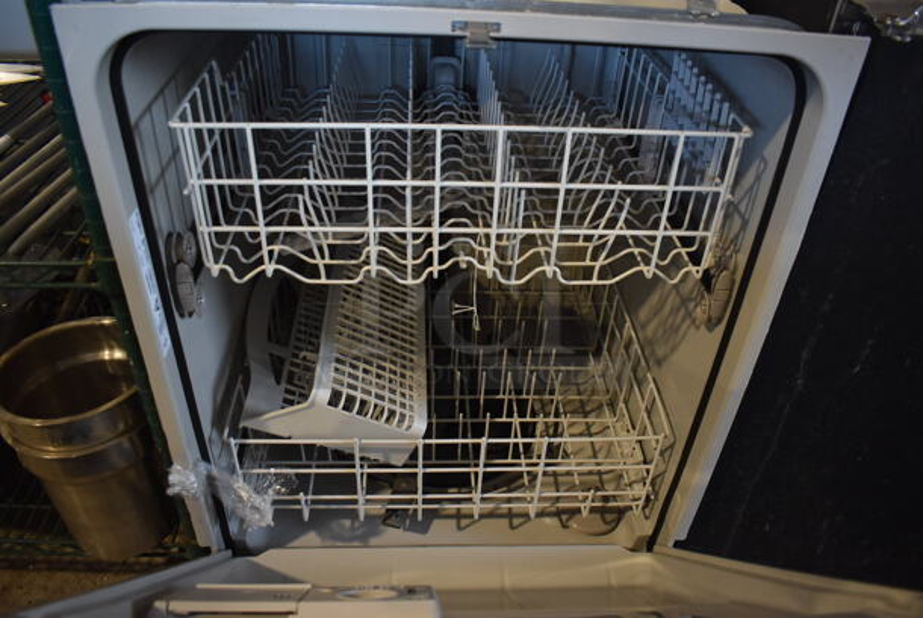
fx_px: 693
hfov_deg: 67.3
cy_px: 309
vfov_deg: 48.0
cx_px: 462
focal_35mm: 27
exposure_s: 1/125
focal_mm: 18
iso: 1400
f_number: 3.5
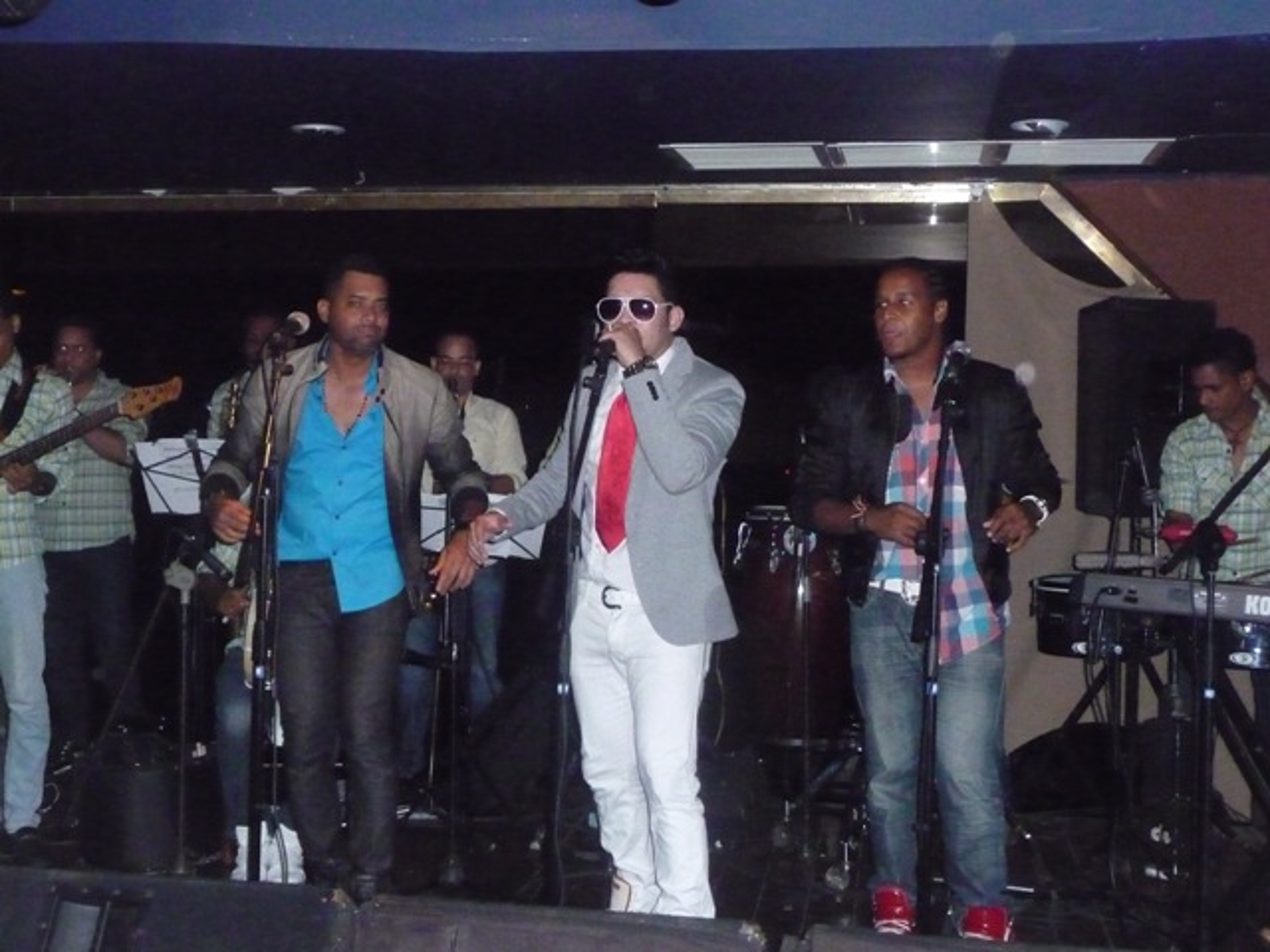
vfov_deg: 32.2
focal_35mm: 45
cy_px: 476
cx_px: 635
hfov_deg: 42.1
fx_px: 1651
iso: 1600
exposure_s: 1/200
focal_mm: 7.6
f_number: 4.1
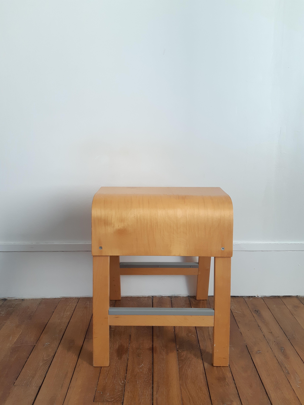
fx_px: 304
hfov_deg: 53.1
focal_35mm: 26
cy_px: 202
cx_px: 152
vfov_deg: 67.3
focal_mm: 3.93
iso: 80
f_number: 1.7
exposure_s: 1/100
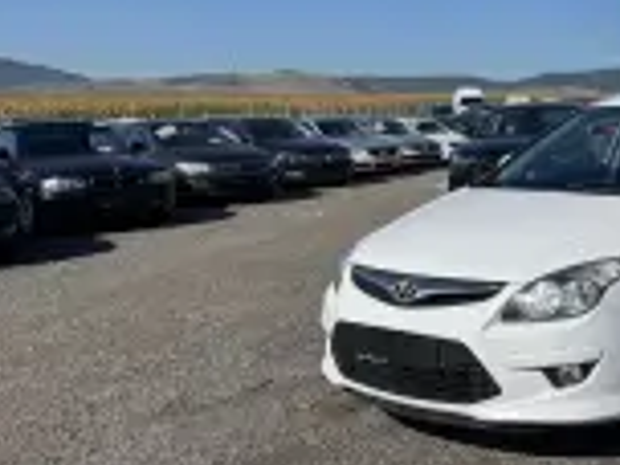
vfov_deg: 24.5
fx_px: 1021
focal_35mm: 57
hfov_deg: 31.6
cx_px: 600
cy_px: 0
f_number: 1.78
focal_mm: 6.76
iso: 80
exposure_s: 1/6410
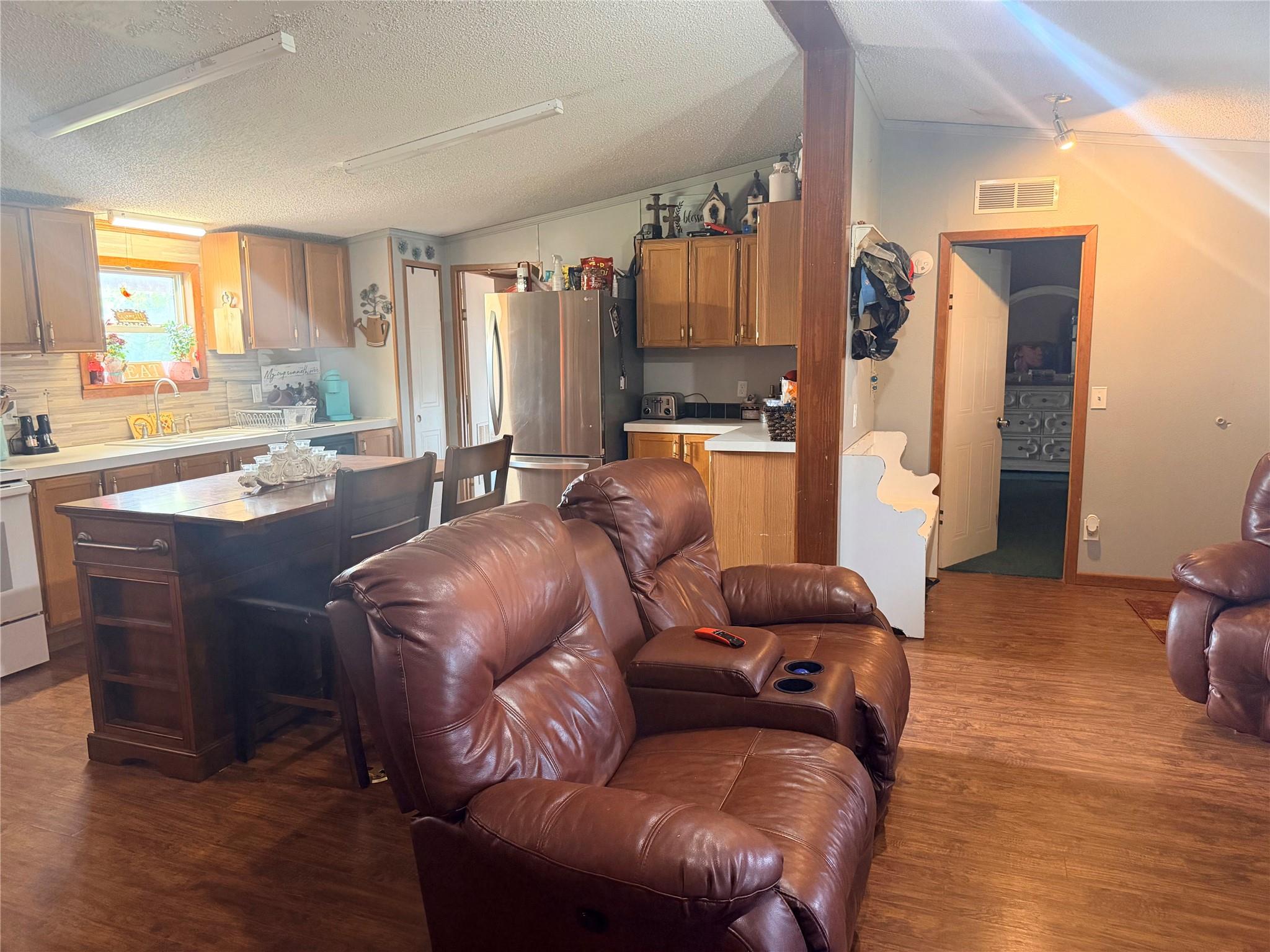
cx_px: 635
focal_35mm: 24
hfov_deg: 71.6
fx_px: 881
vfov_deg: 56.8
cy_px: 476
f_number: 1.78
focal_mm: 6.76
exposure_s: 1/60
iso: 640
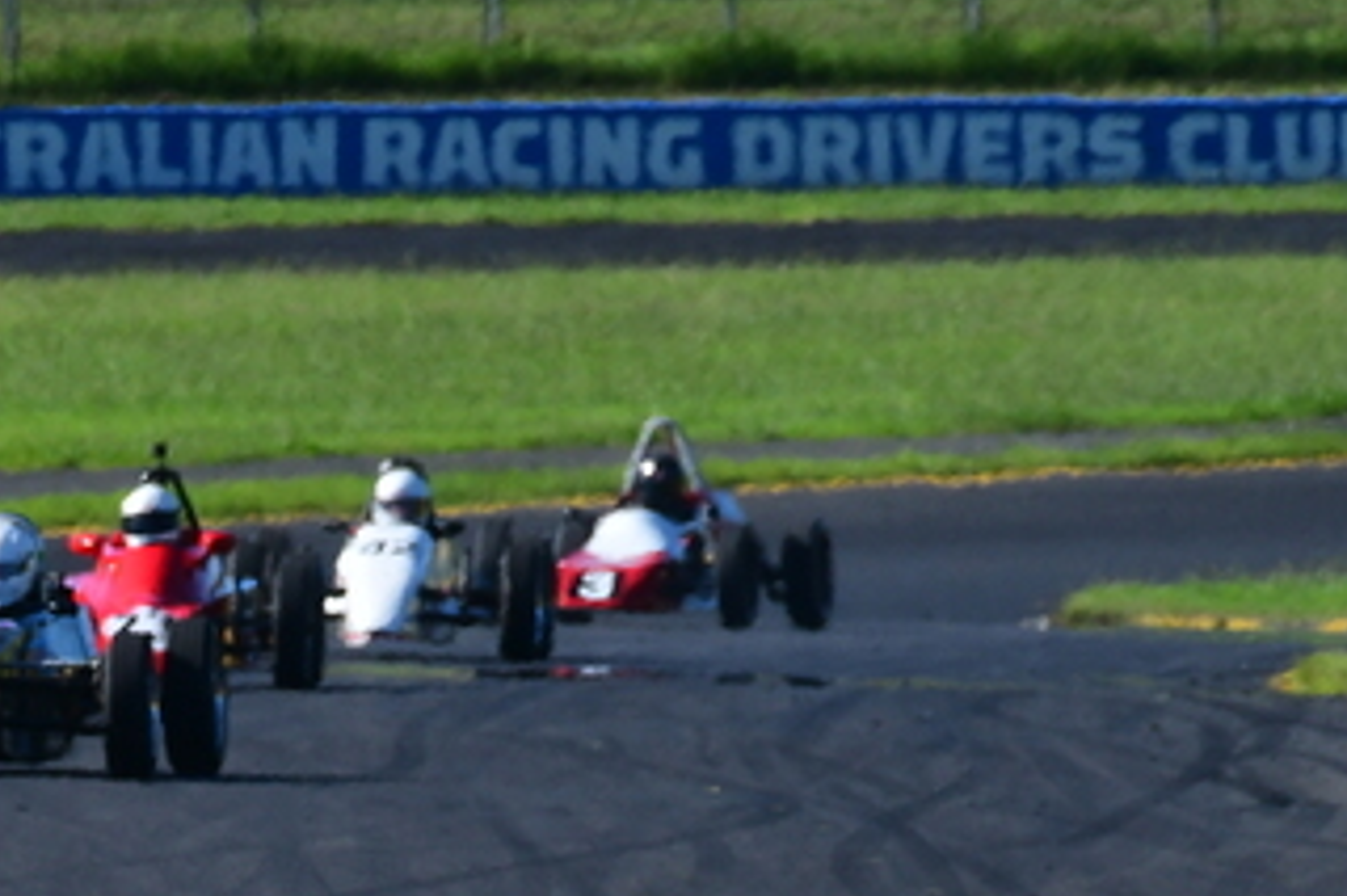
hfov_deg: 1.2
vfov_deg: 0.8
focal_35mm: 1726
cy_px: 970
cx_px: -232
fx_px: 64545
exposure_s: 1/640
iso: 500
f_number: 13
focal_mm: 460
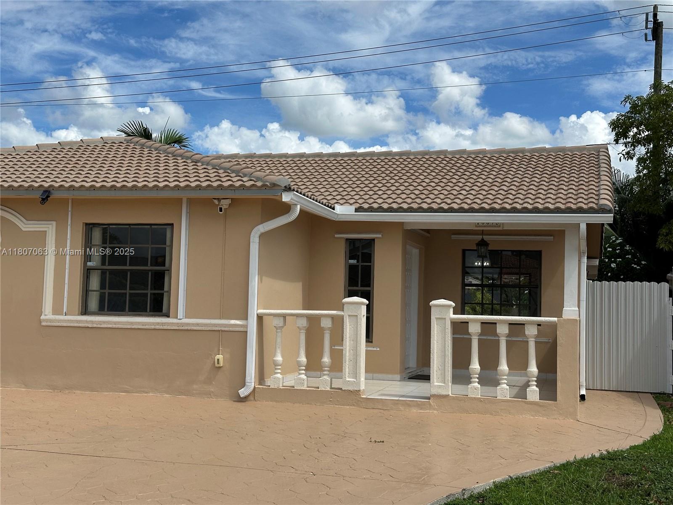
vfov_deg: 30.3
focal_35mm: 48
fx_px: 933
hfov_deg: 39.7
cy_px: 252
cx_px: 336
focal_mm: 6.86
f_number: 1.78
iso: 64
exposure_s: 1/7092
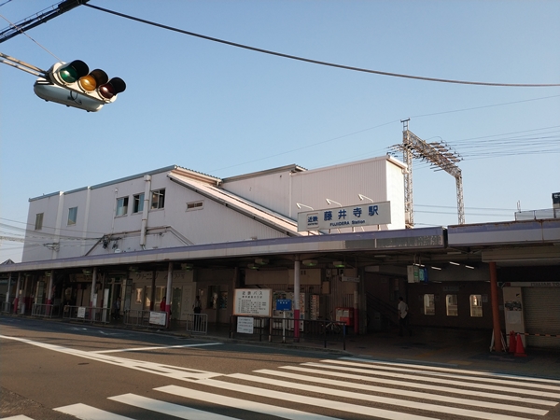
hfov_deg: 56.8
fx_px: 518
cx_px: 280
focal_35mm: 32
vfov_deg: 44.2
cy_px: 210
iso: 100
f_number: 2
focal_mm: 4.5
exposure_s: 1/801
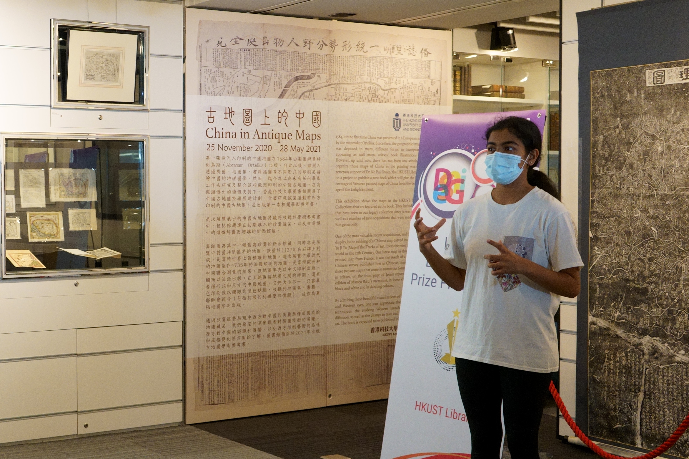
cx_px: 86
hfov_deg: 35.6
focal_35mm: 53
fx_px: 1014
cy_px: 235
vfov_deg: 25.5
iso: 1600
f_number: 3.5
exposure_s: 1/160
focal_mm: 28
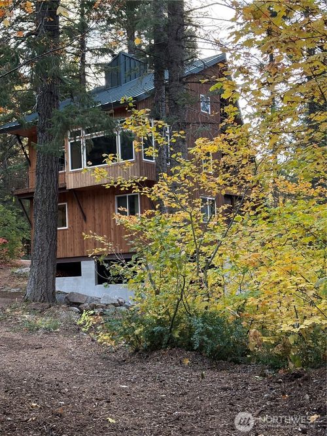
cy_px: 218
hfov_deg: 28.0
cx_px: 164
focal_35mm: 52
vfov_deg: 36.8
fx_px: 655
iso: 100
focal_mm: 5.96
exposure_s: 1/110
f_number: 1.6
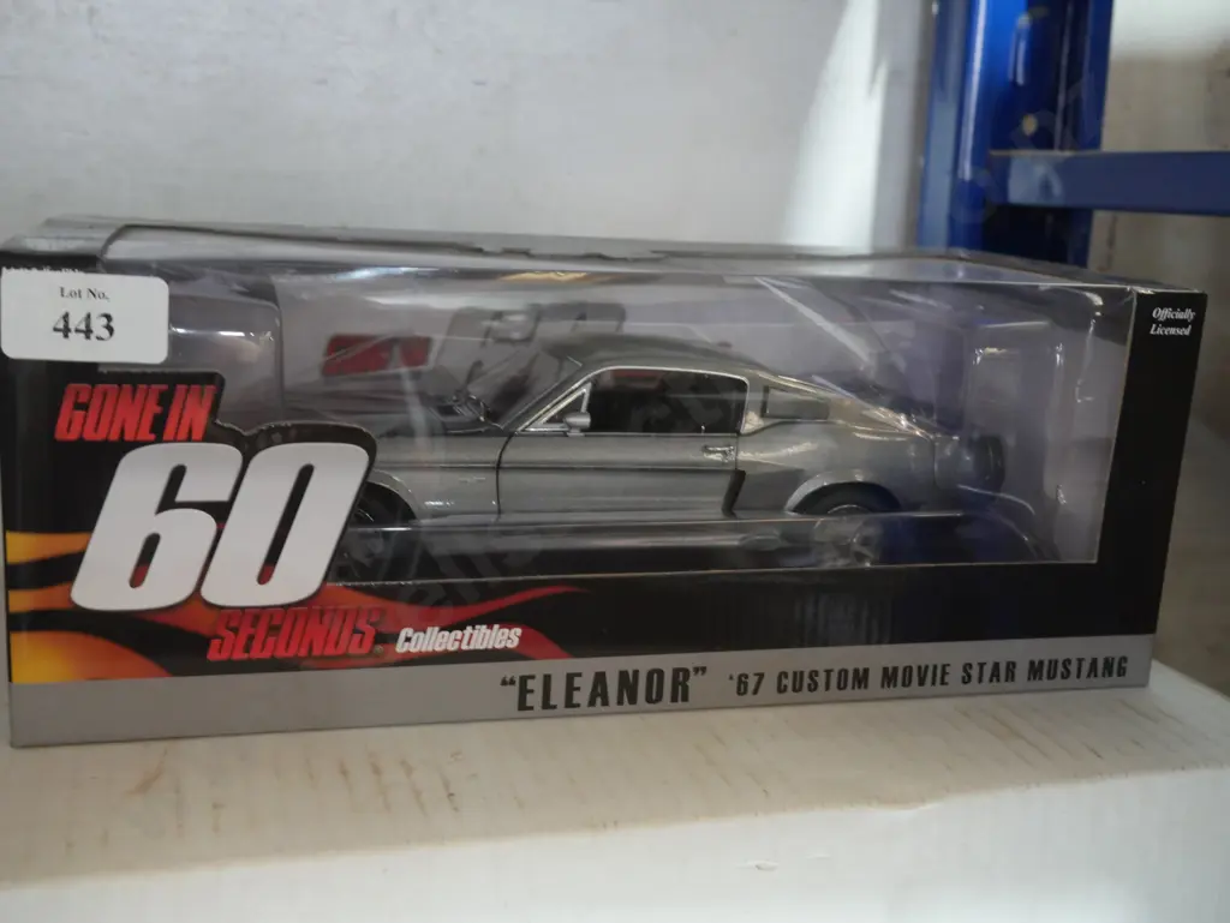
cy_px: 462
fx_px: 1422
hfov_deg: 46.8
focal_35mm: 40
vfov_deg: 36.0
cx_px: 615
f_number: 4.4
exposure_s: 1/60
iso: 1250
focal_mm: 20
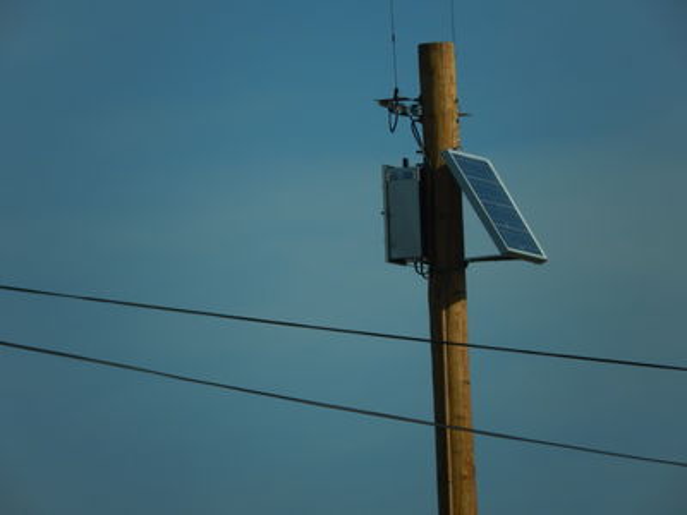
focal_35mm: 550
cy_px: 258
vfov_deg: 2.7
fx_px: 10915
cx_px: 344
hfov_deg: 3.6
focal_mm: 99
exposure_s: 1/1000
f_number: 6.3
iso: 125
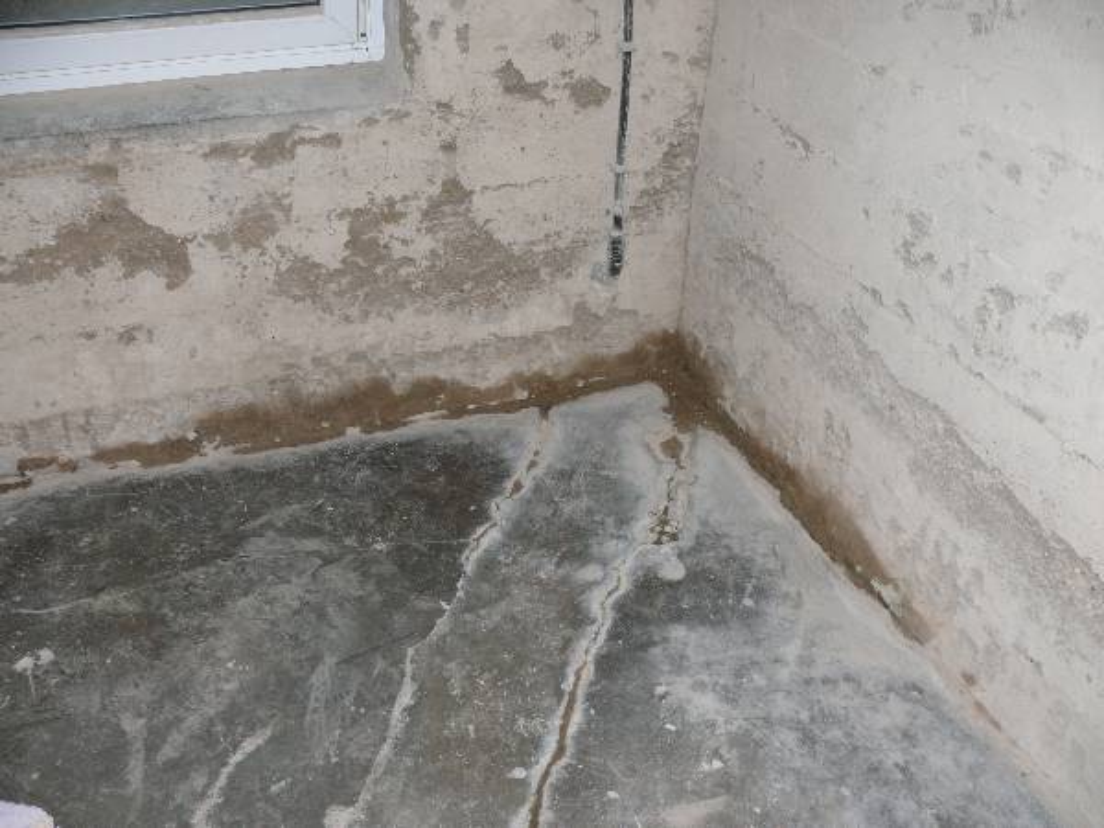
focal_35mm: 35
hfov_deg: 52.6
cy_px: 414
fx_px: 1116
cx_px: 552
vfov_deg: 40.7
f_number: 2.8
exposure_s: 1/30
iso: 100
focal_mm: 7.4
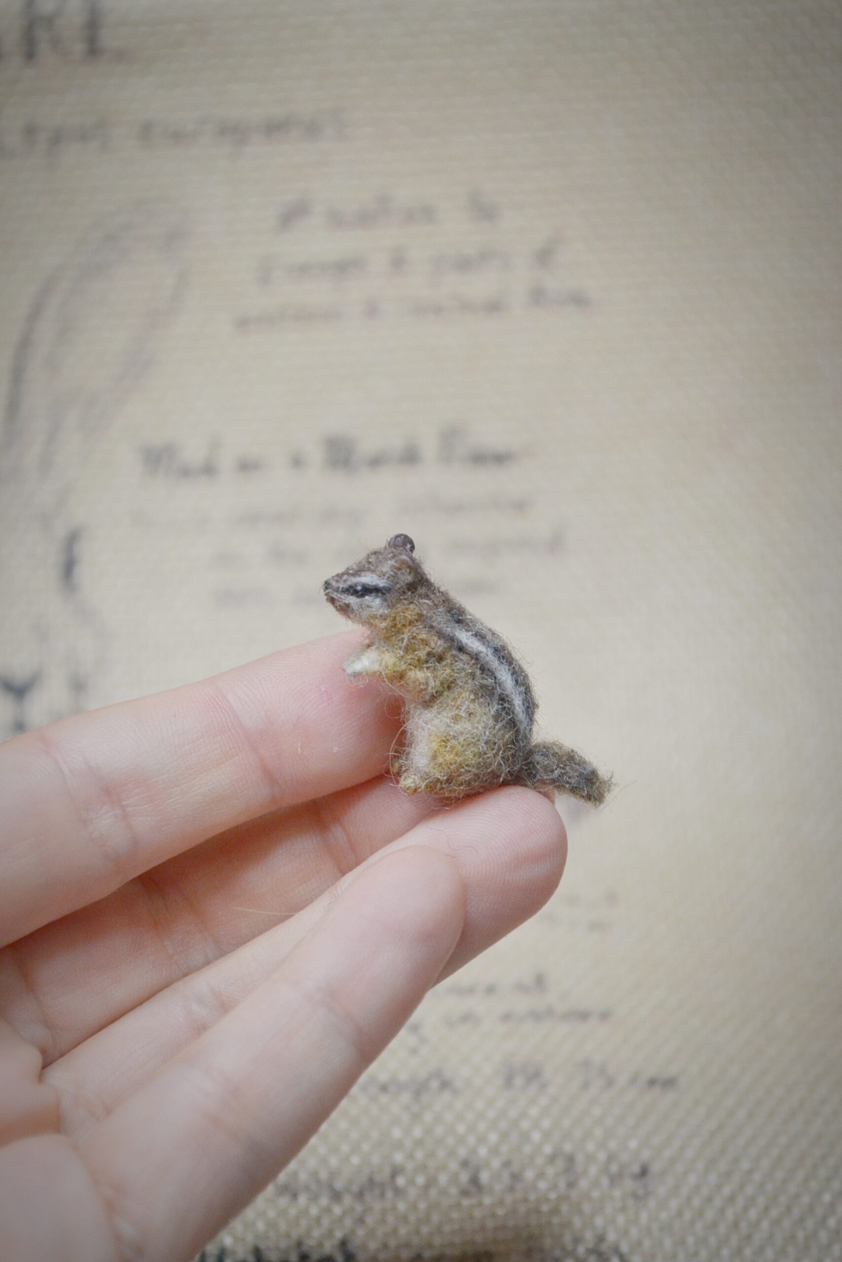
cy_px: 631
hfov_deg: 16.6
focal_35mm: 82
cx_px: 421
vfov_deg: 24.6
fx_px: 2894
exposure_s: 1/200
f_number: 6.3
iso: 800
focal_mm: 55
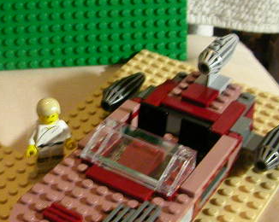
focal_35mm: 71
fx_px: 586
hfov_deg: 26.0
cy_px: 106
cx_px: 31
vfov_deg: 21.5
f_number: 2.7
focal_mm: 5.6
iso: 400
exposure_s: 1/10.5
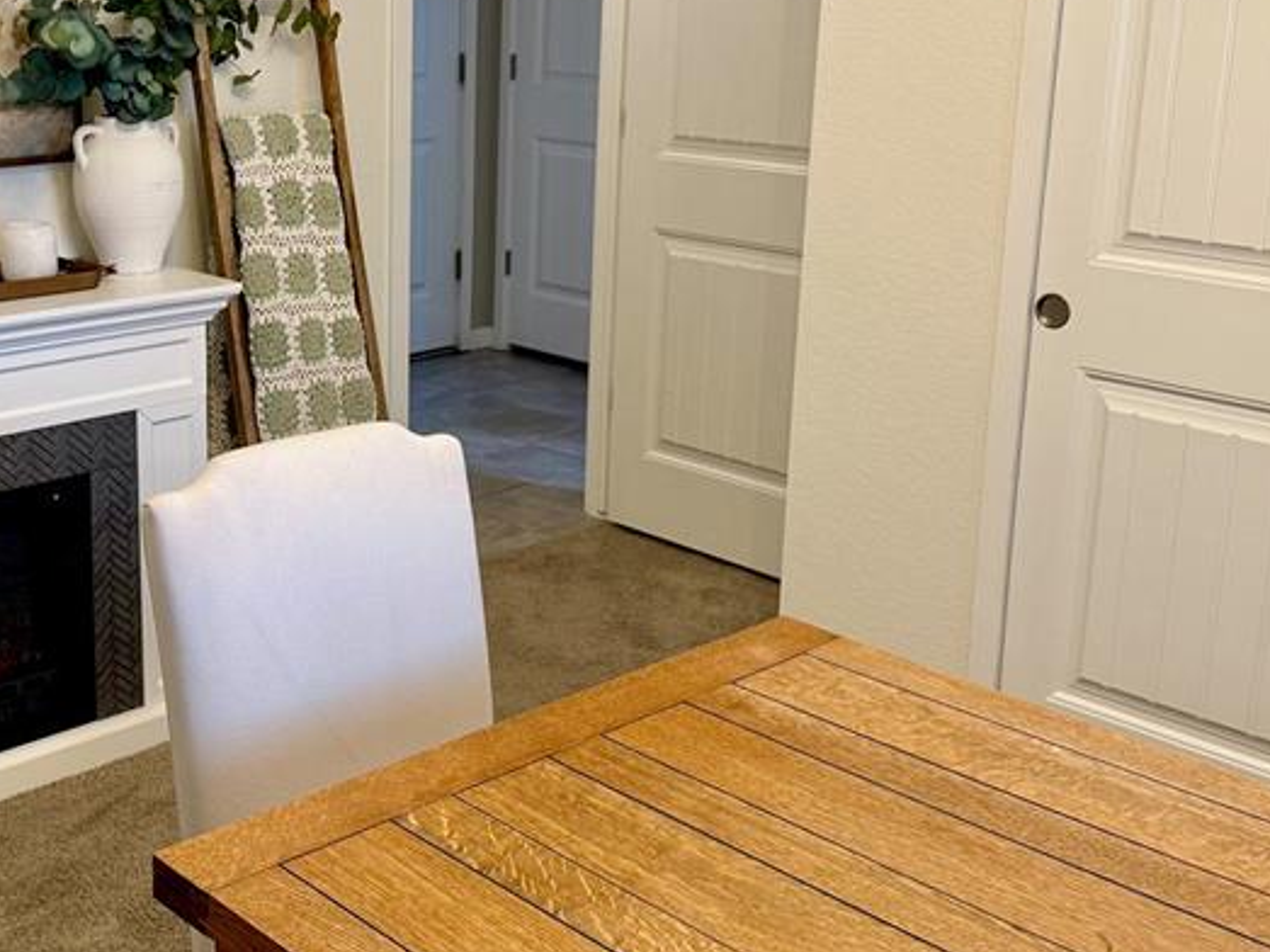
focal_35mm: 47
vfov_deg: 30.8
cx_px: 367
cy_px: 390
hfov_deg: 39.7
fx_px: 1724
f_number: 1.78
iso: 125
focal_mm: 6.76
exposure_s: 1/60
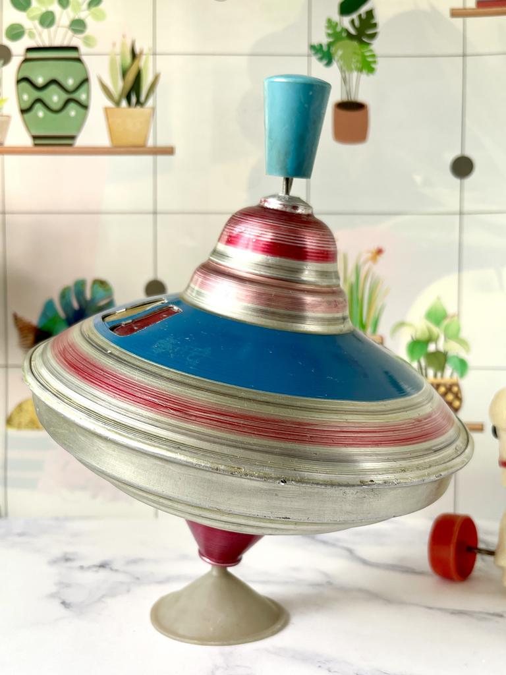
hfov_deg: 54.9
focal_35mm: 25
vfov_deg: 69.4
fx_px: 487
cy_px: 338
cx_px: 253
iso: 64
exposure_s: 1/121
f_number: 1.6
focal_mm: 5.1
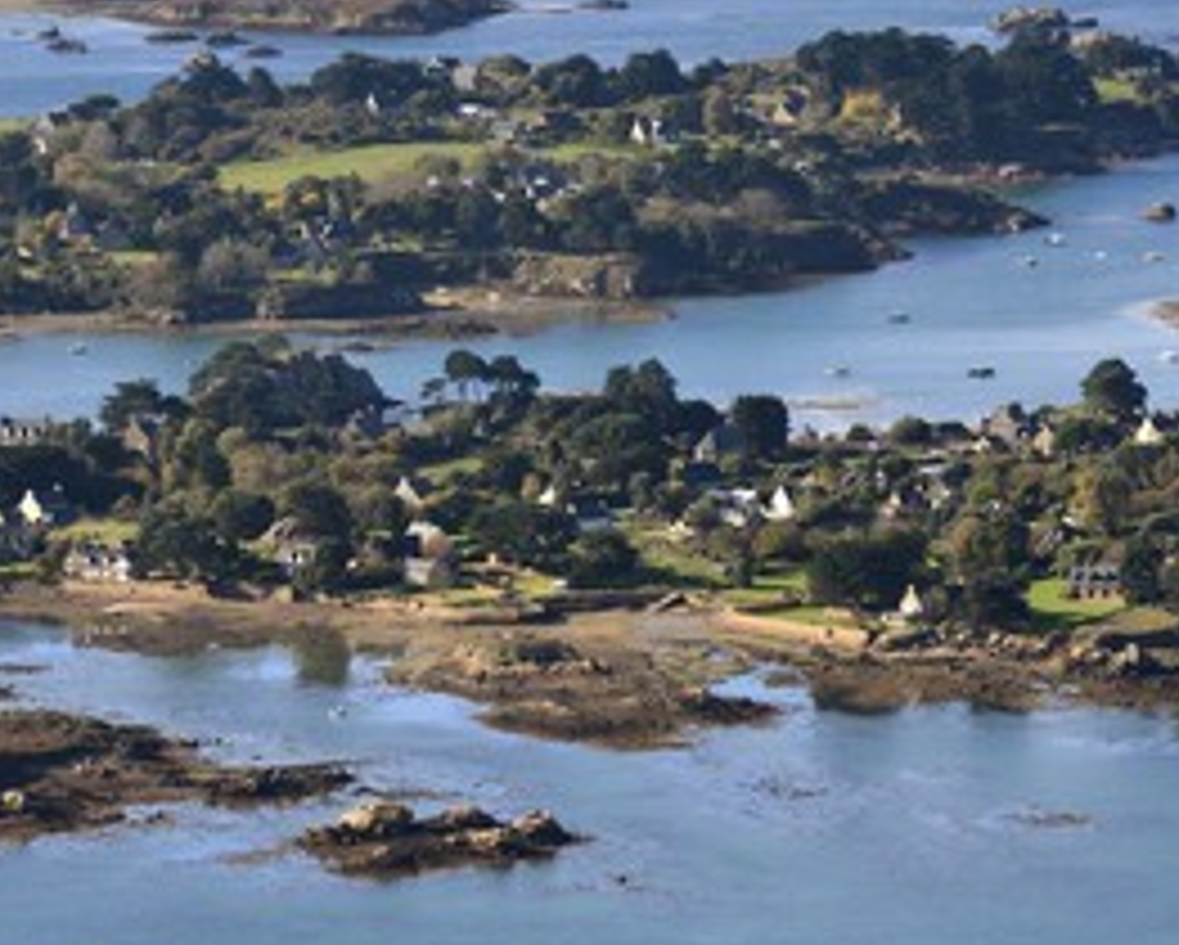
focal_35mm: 301
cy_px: 405
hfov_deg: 6.4
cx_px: 544
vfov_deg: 5.1
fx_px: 10511
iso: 800
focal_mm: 200
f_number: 11
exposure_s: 1/1000
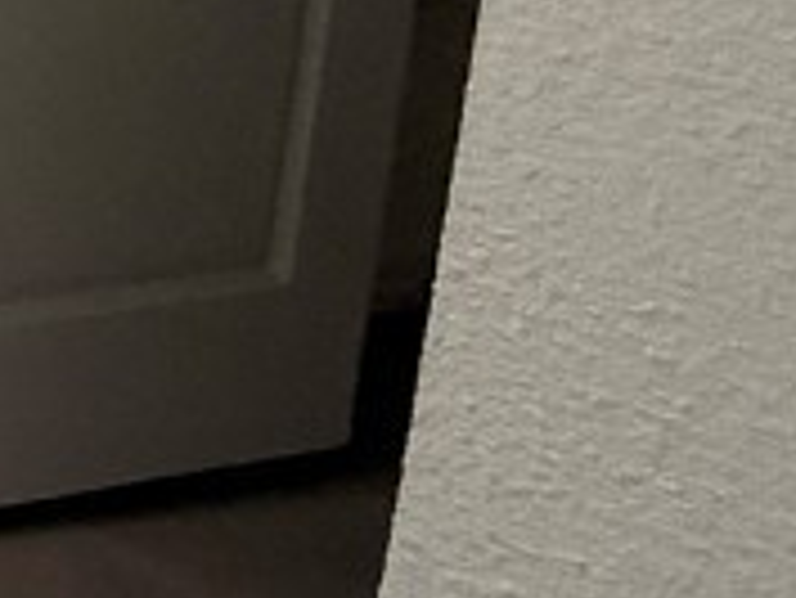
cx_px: -1381
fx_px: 1864
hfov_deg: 12.9
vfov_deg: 15.2
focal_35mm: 81
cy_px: -553
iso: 160
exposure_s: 1/60
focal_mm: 2.22
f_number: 2.2
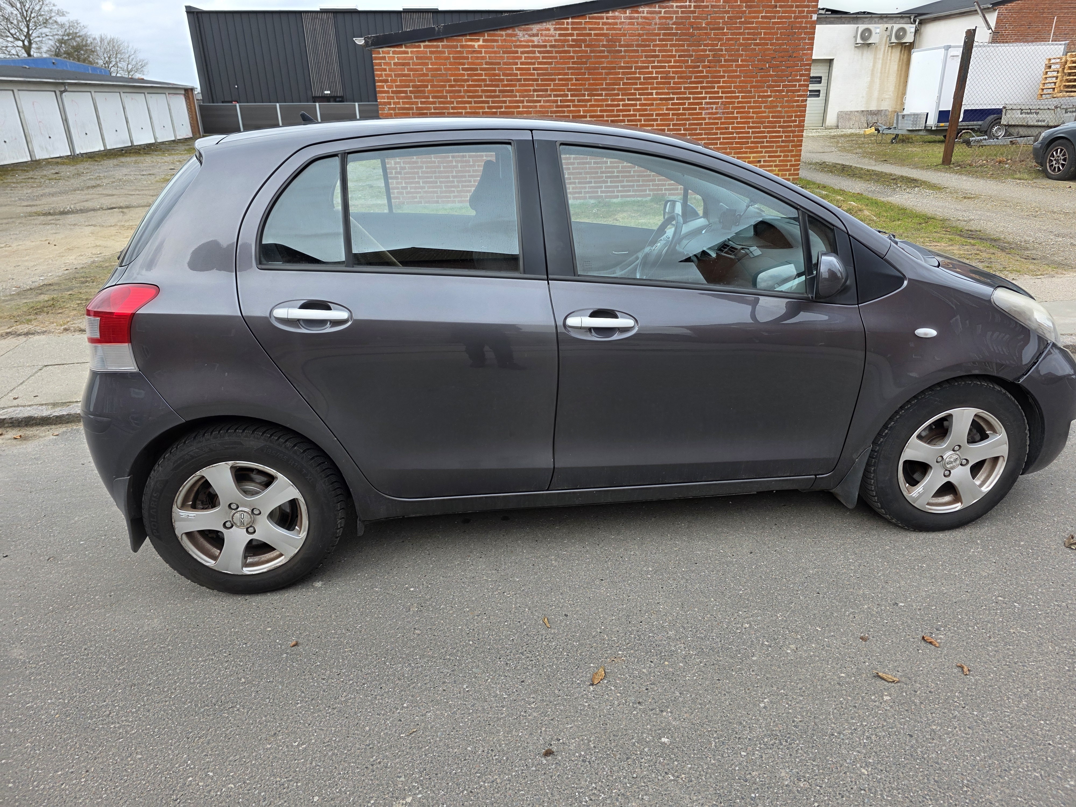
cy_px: 404
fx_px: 715
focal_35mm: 23
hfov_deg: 73.9
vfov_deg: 58.9
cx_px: 538
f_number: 1.7
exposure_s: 1/359
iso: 50
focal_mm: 6.3
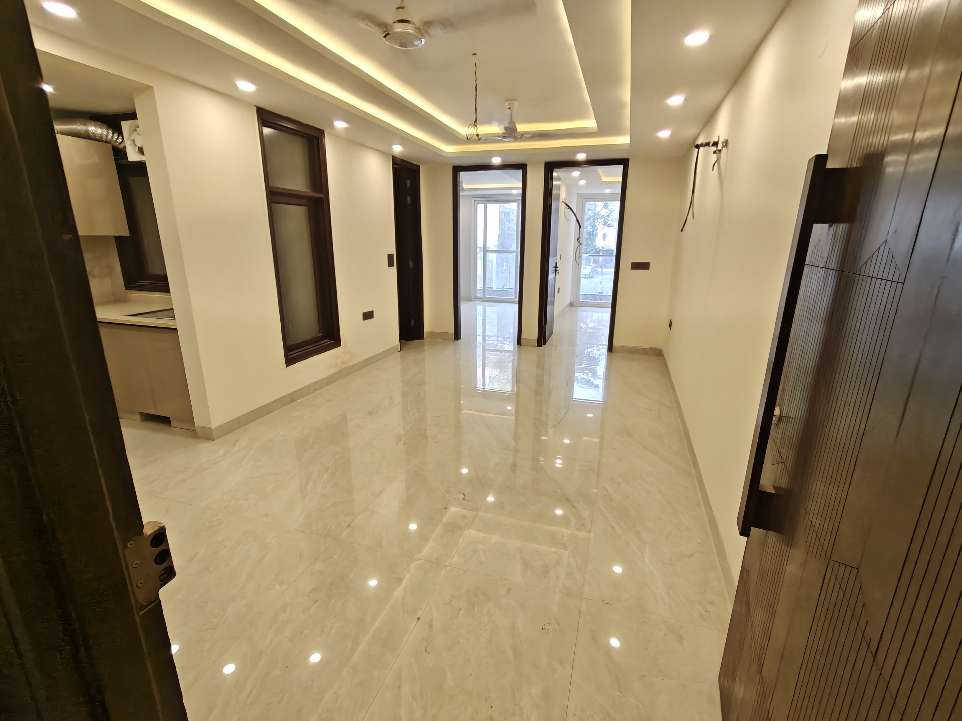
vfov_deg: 78.1
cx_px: 481
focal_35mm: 16
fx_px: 445
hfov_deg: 94.5
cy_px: 360
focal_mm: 1.68
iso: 64
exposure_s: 1/51
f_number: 2.2
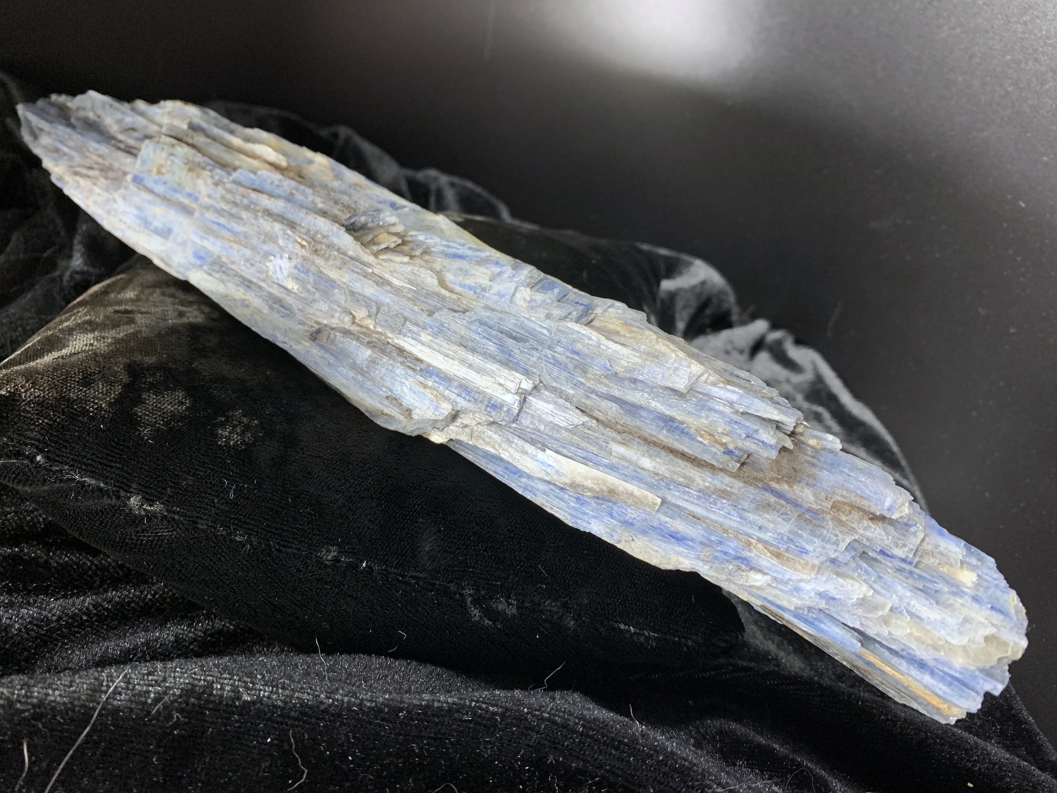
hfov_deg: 67.3
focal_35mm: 26
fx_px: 794
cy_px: 396
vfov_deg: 53.1
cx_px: 528
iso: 200
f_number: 1.8
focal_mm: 4.25
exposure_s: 1/60
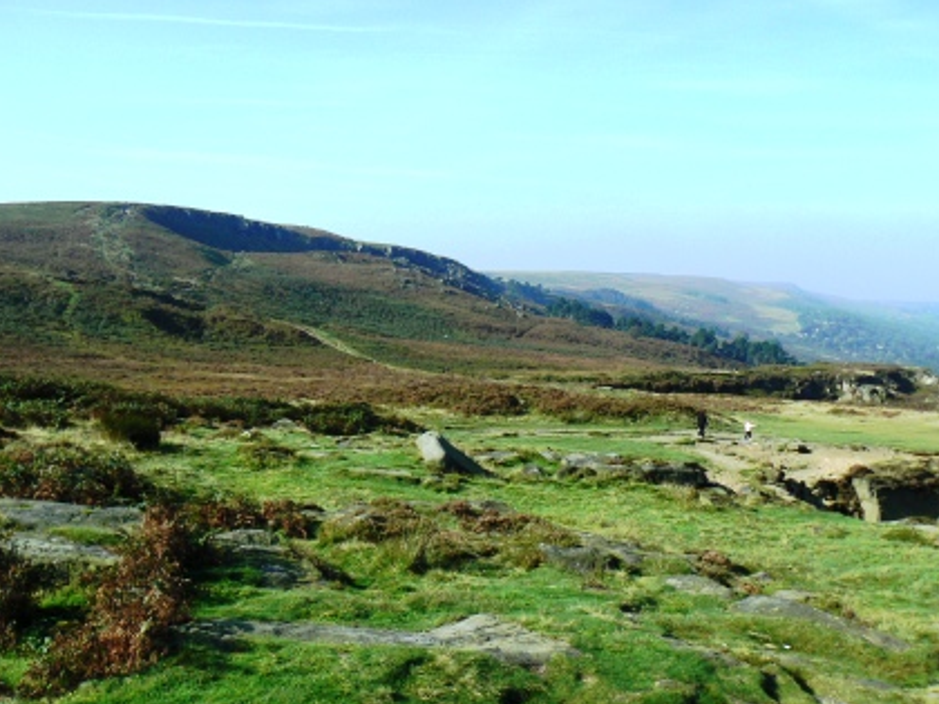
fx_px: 1004
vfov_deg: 38.7
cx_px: 463
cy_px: 353
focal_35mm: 37
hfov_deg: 50.1
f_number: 4.5
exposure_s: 1/800
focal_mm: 6
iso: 80
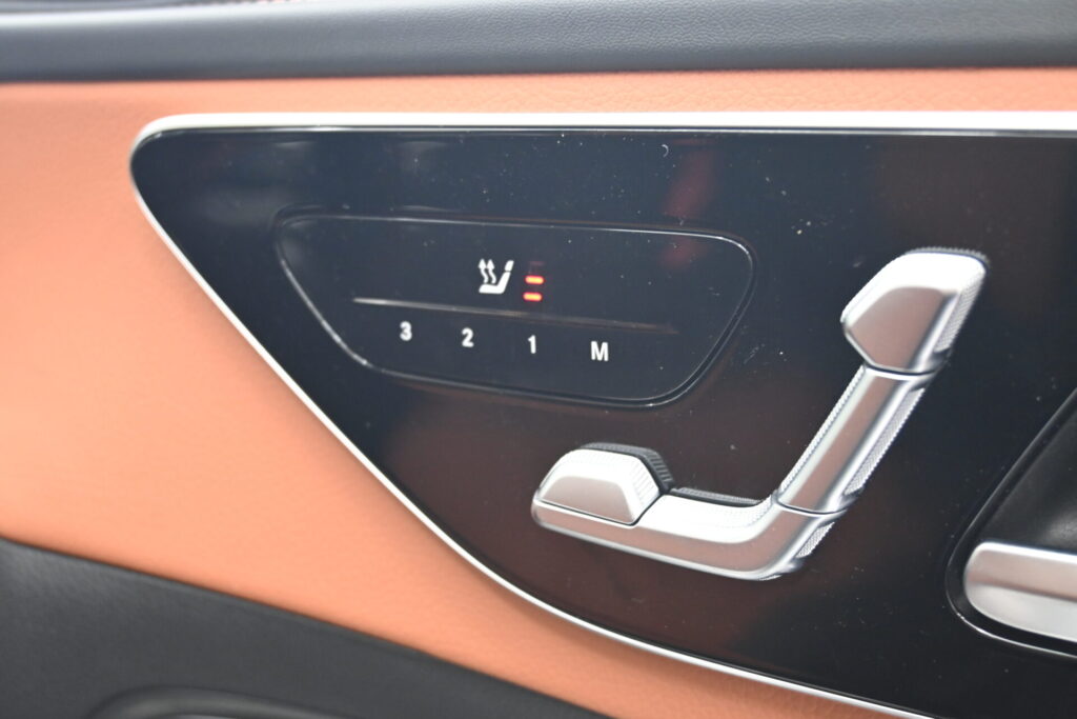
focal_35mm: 40
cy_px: 360
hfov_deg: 48.7
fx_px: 1189
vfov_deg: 33.6
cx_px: 538
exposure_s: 1/40
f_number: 4.5
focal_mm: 26.5
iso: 1400
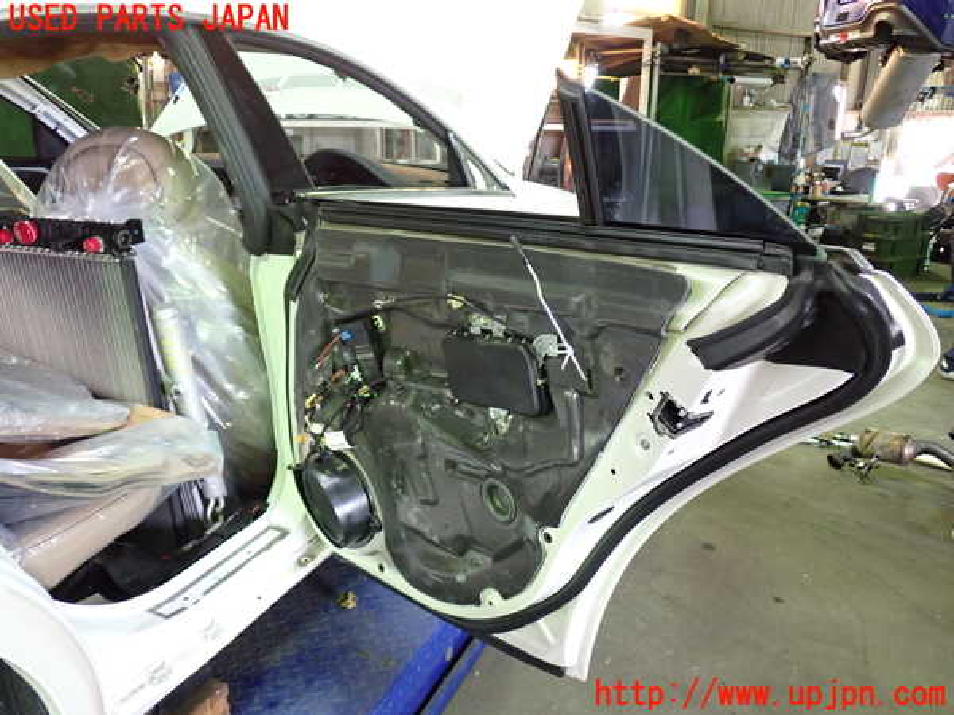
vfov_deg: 46.8
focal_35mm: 30
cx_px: 477
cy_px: 358
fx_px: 827
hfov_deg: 60.0
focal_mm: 5.4
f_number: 2.3
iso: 400
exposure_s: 1/30
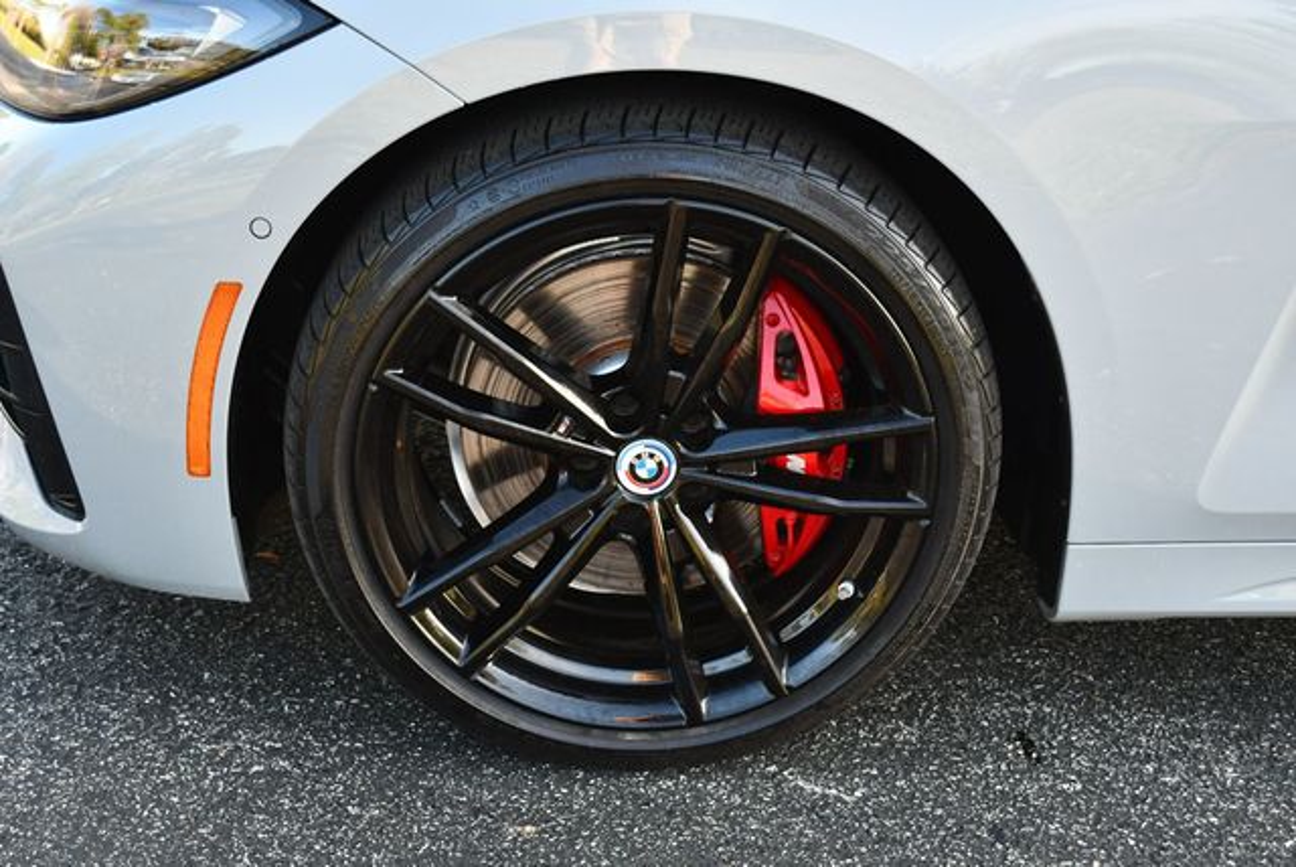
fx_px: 1730
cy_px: 434
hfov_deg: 41.1
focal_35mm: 48
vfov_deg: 28.1
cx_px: 648
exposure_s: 1/250
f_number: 4.5
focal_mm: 24
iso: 400
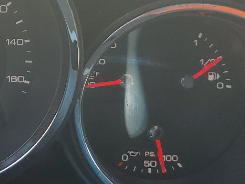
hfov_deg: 21.8
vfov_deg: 18.1
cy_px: 42
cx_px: -70
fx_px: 573
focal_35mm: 81
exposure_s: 1/400
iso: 50
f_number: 1.5
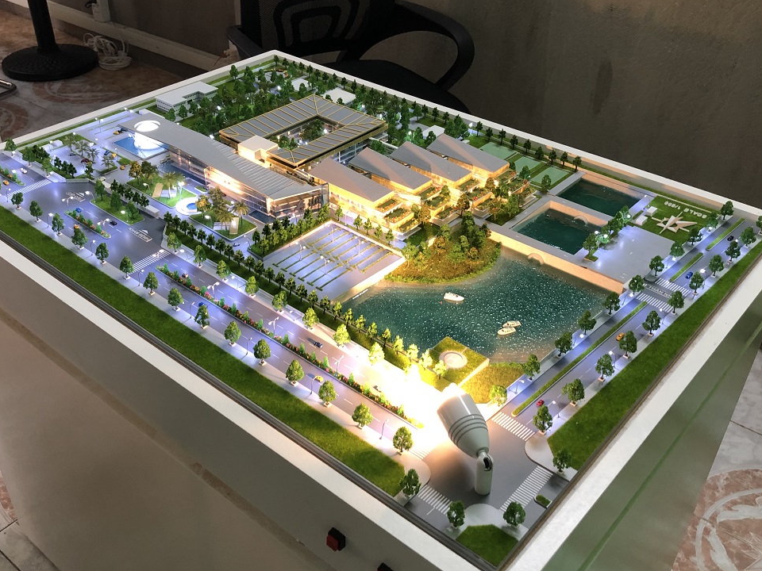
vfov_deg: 40.7
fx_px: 770
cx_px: 360
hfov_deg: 52.6
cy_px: 295
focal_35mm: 35
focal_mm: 3.99
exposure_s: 1/20
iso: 40
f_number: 1.8
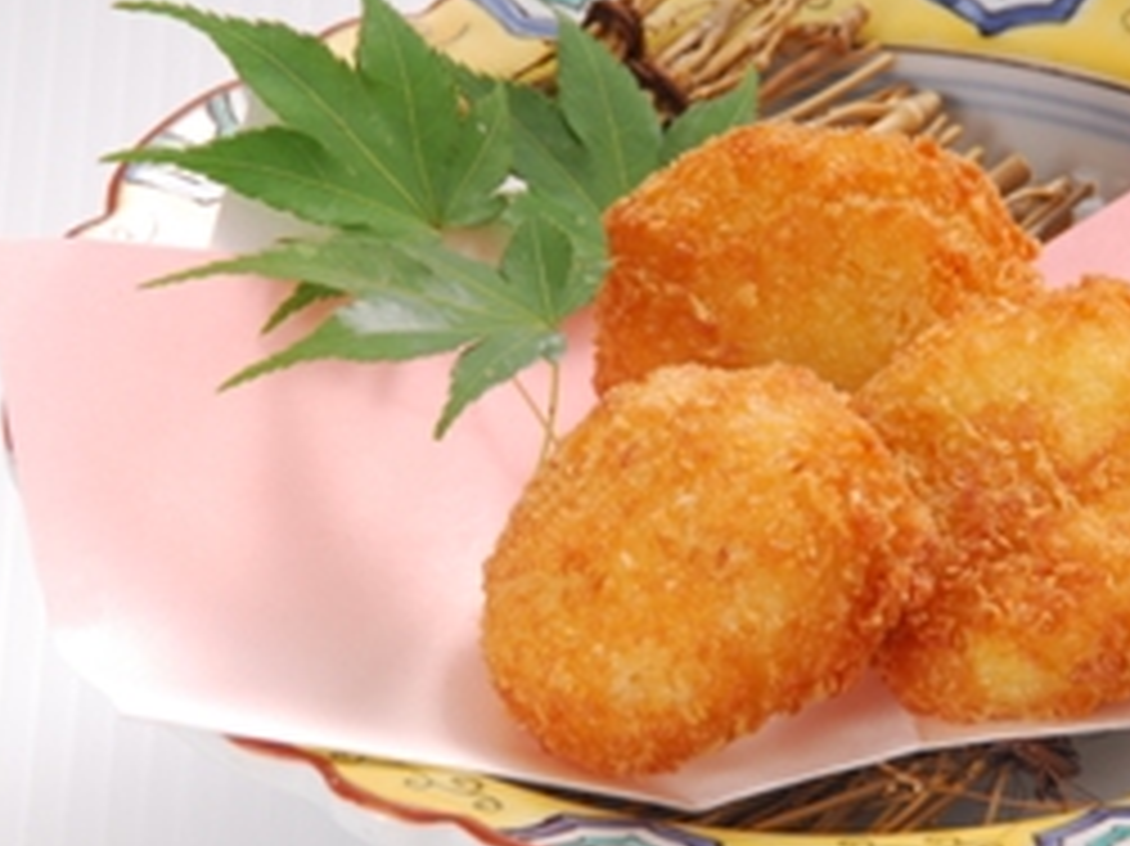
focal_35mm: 387
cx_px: 828
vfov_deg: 3.8
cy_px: 486
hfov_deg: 5.1
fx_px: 12627
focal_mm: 150
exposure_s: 1/250
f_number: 14
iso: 200
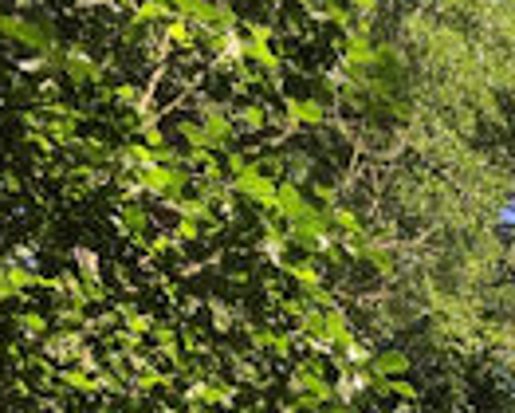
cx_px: 991
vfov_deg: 10.6
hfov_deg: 12.9
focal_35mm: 132
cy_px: 873
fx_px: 2013
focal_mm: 4.15
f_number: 2.2
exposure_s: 1/520
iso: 32
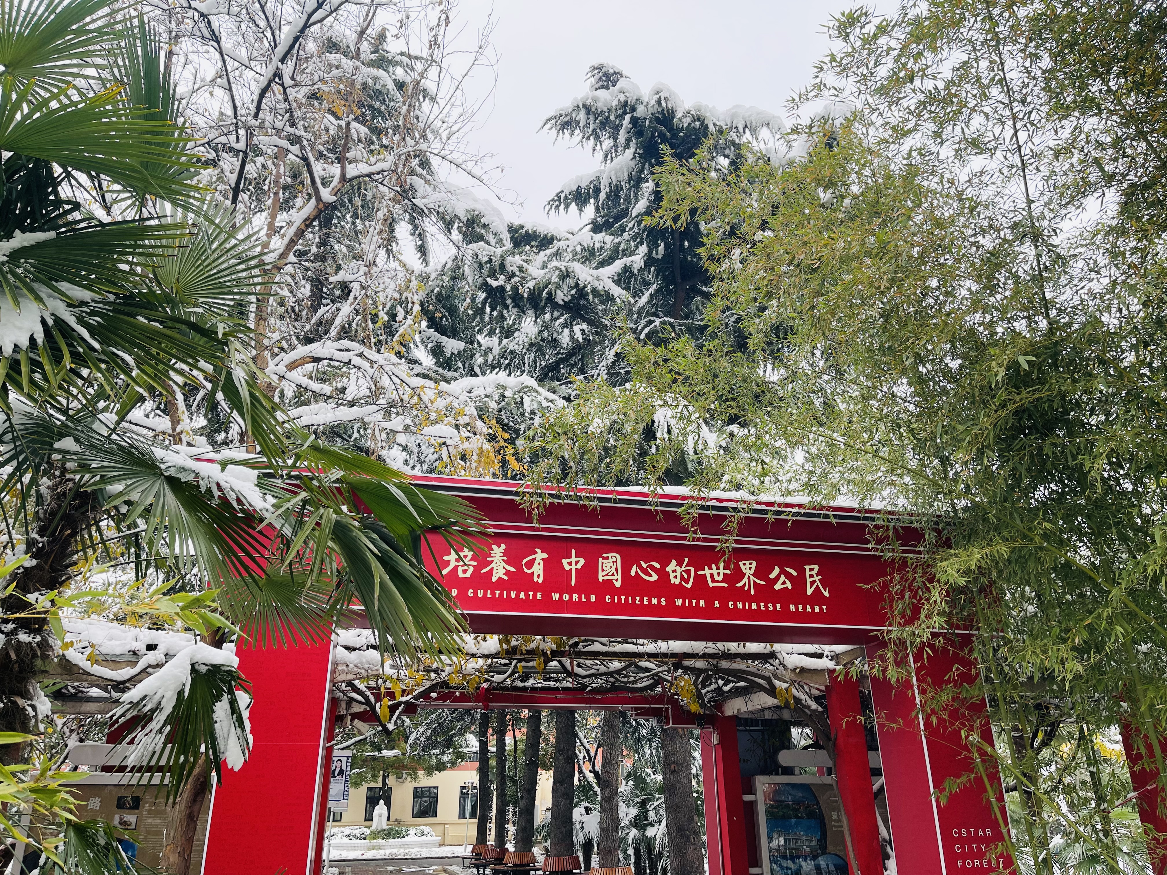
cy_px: 438
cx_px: 584
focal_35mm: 25
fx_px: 843
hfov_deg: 69.4
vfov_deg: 54.9
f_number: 1.6
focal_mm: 5.1
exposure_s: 1/264
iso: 32
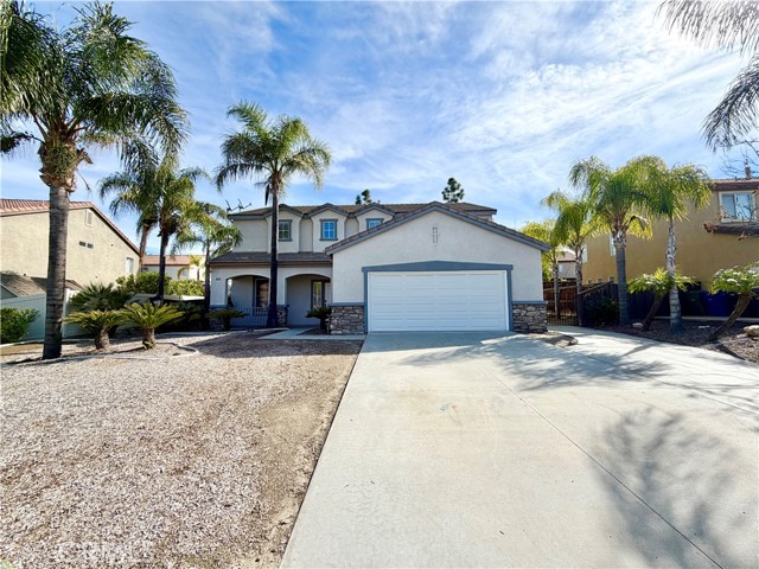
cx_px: 380
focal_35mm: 14
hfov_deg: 102.1
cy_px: 284
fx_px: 307
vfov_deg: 85.7
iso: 20
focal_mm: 2.22
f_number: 2.2
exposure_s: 1/942
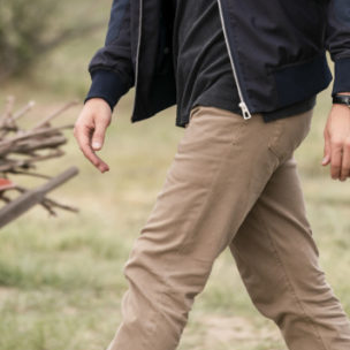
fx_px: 6555
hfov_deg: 3.1
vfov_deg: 3.1
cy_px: -41
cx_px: 258
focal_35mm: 573
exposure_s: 1/200
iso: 320
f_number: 4.5
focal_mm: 200
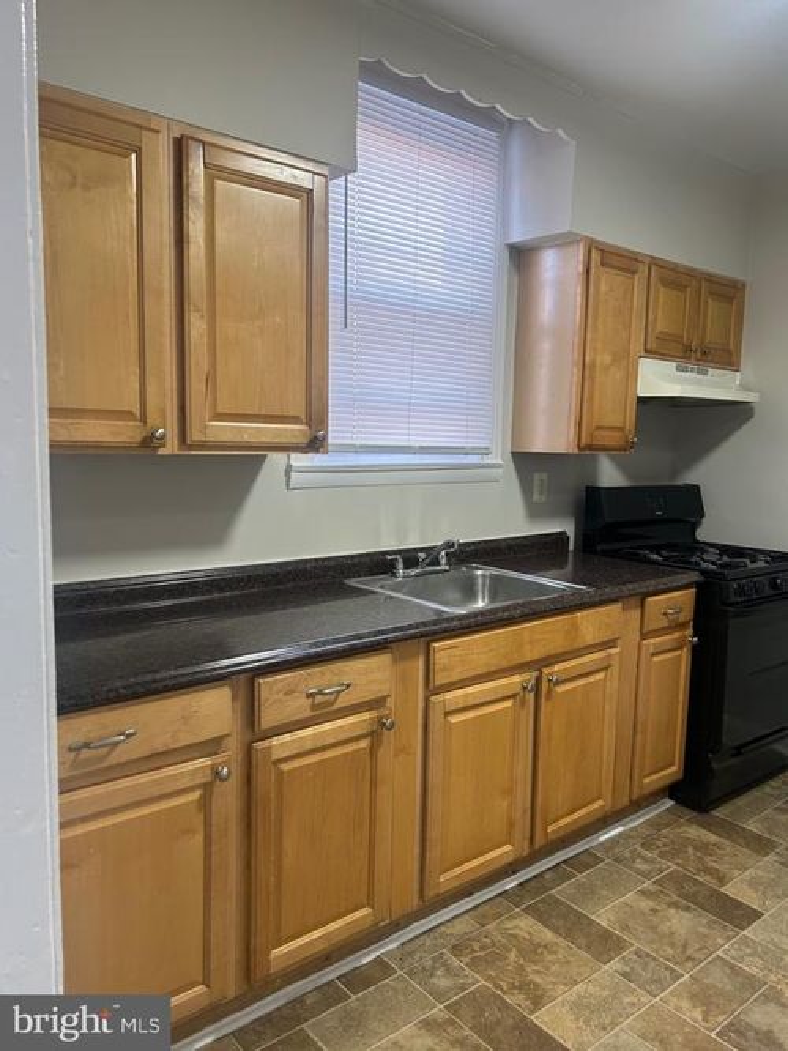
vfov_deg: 67.3
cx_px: 394
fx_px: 789
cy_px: 526
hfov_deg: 53.0
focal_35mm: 26
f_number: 1.5
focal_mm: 5.7
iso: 100
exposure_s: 1/60
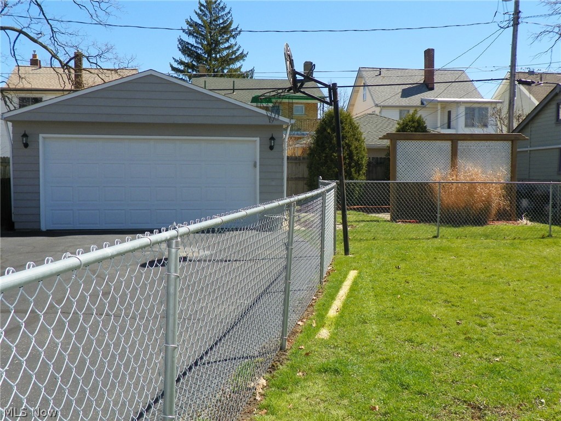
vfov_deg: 36.8
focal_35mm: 39
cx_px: 280
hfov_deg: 47.9
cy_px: 210
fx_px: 632
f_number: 4
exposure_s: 1/500
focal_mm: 6.9
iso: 64
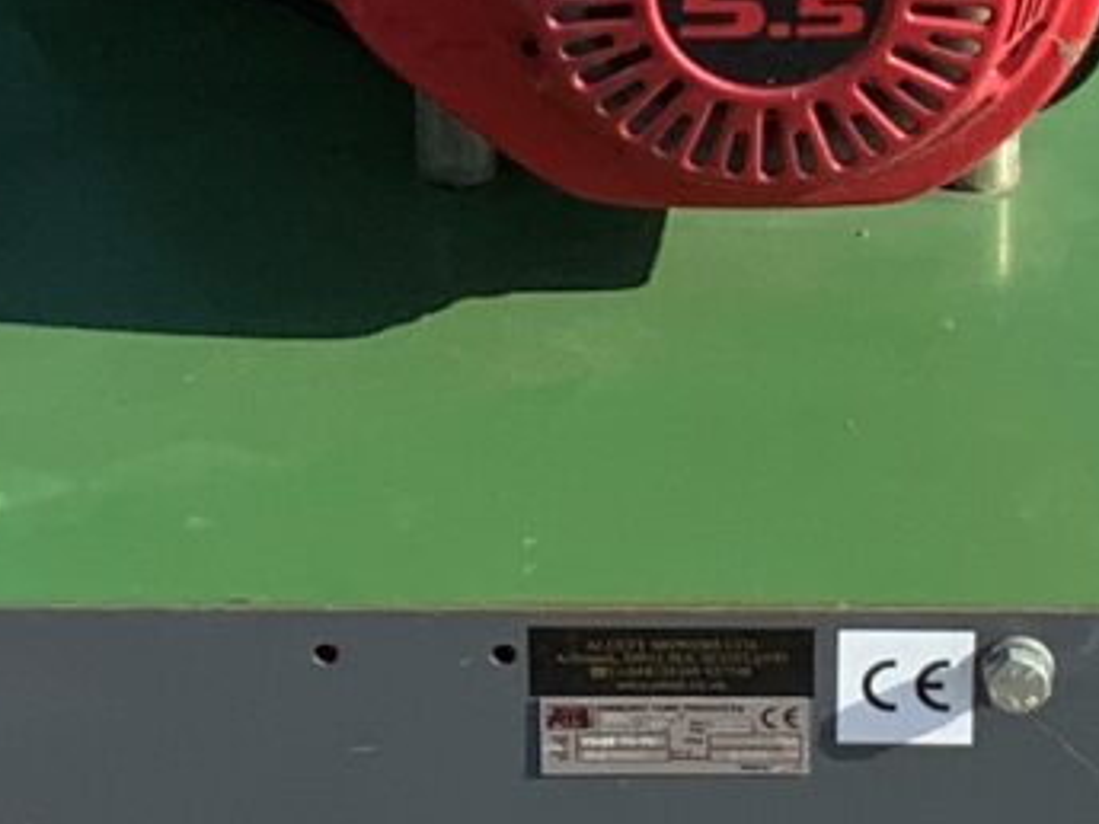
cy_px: -275
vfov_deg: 6.8
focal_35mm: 216
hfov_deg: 9.2
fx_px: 6858
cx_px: 409
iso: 16
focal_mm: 3
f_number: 1.8
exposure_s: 1/1342
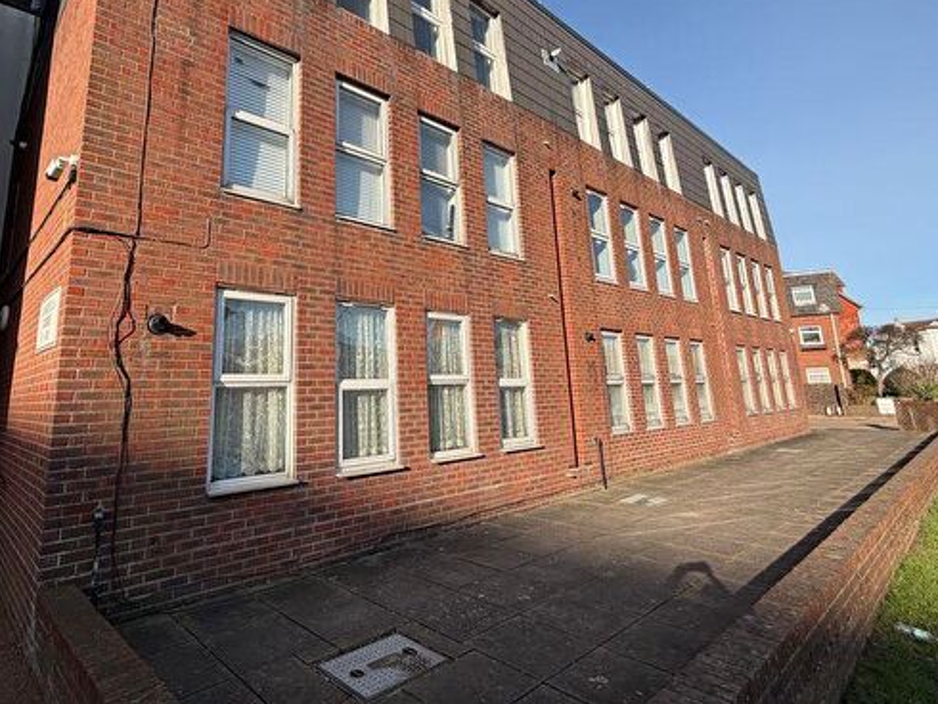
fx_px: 542
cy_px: 275
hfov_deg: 81.1
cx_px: 392
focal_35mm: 20
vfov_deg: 65.3
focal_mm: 2.22
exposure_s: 1/770
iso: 32
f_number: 2.2
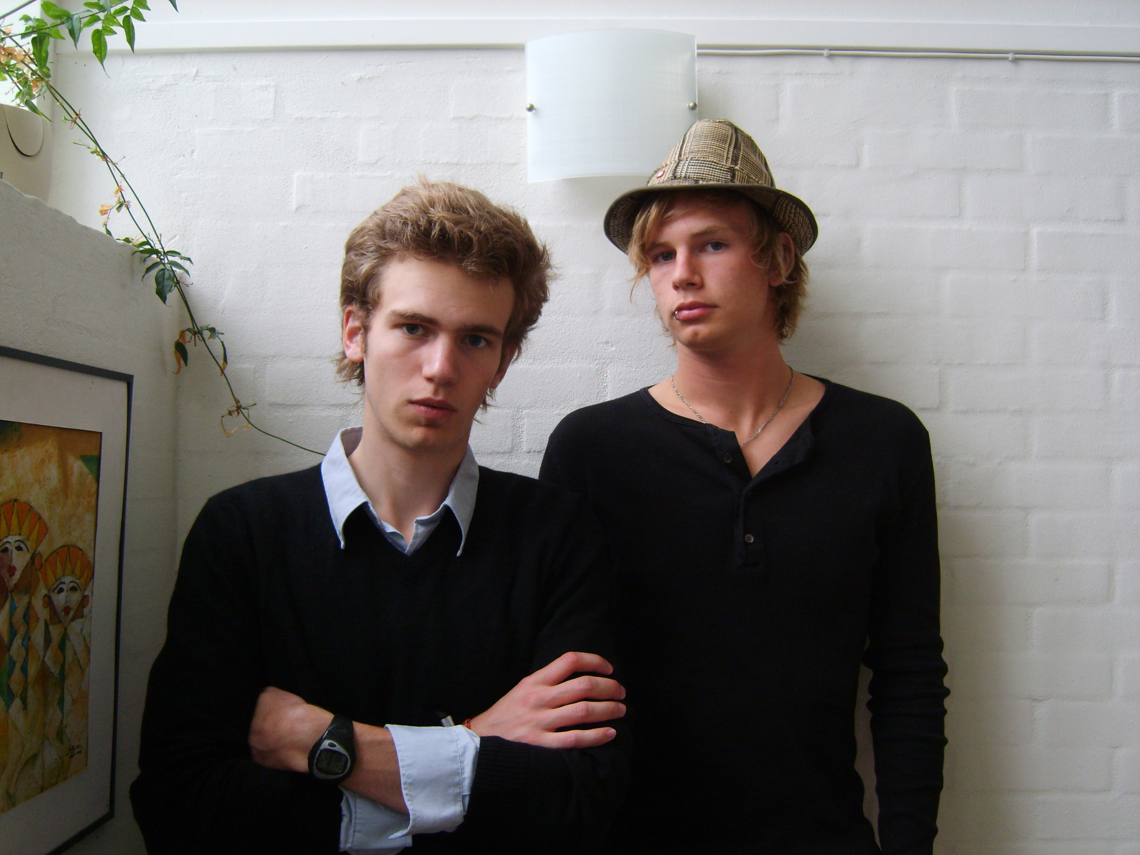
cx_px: 570
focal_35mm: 35
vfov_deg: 40.7
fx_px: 1153
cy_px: 428
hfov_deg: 52.6
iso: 123
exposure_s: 1/30
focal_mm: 7.4
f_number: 2.8
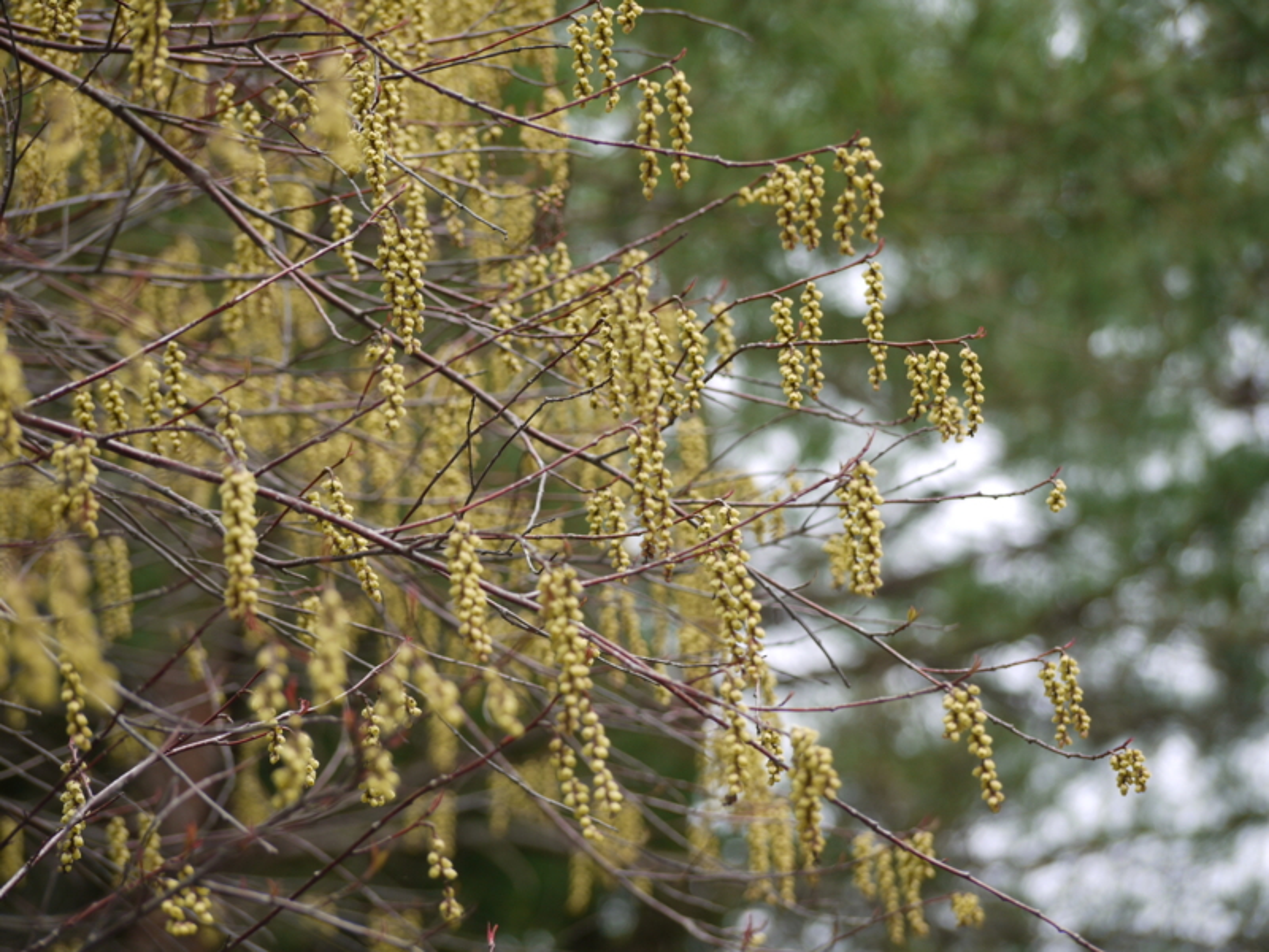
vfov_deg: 8.2
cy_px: 476
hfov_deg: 10.9
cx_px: 634
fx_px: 6672
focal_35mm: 182
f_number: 5
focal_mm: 91
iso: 100
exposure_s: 1/250
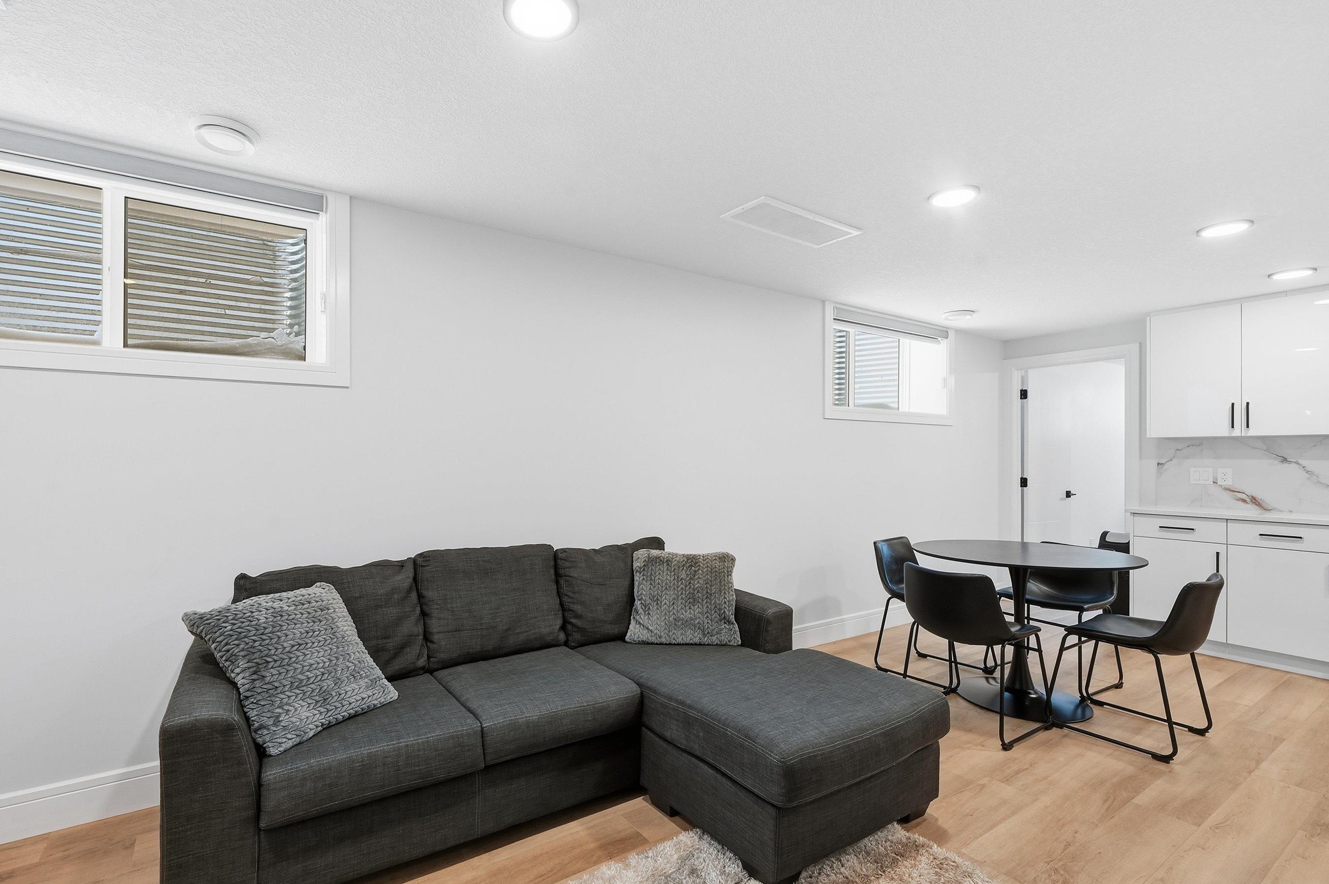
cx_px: 600
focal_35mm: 16
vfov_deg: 73.6
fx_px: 590
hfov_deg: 96.5
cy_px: 459
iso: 100
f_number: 8
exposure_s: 1/8
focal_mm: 14
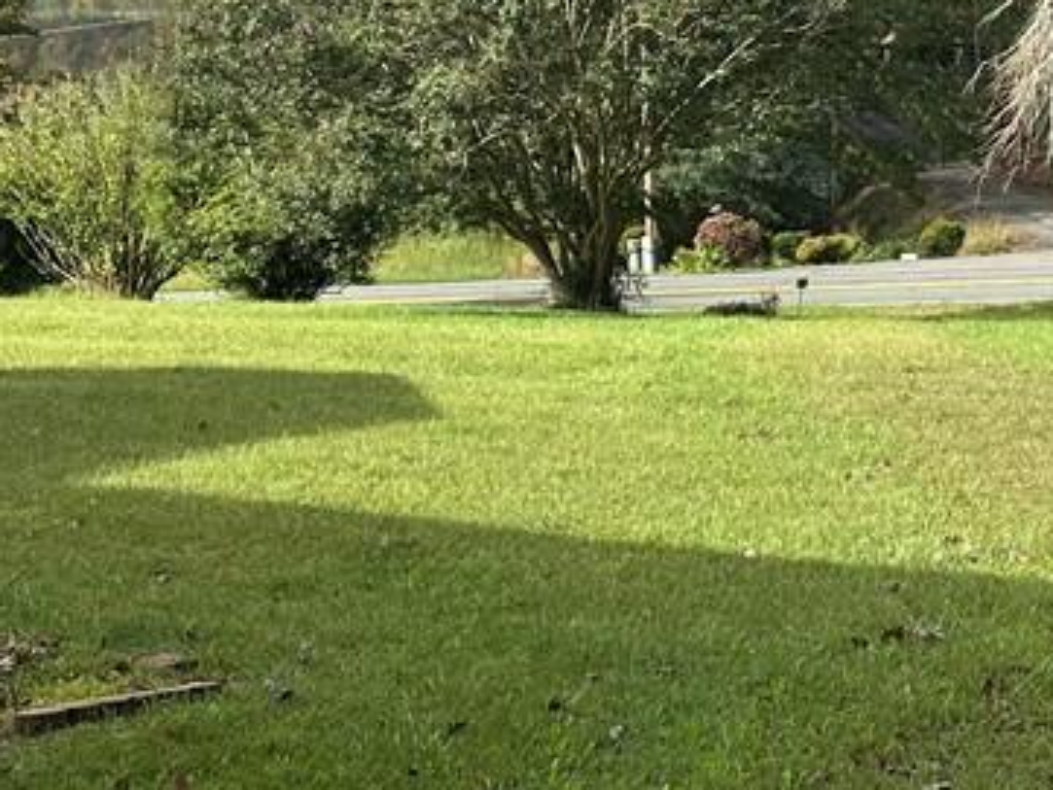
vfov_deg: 21.5
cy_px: 257
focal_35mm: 68
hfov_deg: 27.4
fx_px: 2069
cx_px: 968
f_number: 1.78
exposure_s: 1/2525
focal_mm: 6.86
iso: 80
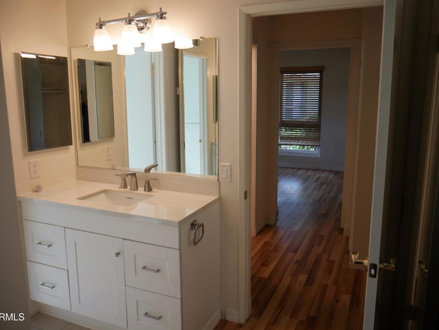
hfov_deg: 61.7
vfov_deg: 48.2
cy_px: 162
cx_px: 218
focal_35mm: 29
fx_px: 368
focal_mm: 14
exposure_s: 1/100
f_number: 3.5
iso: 200
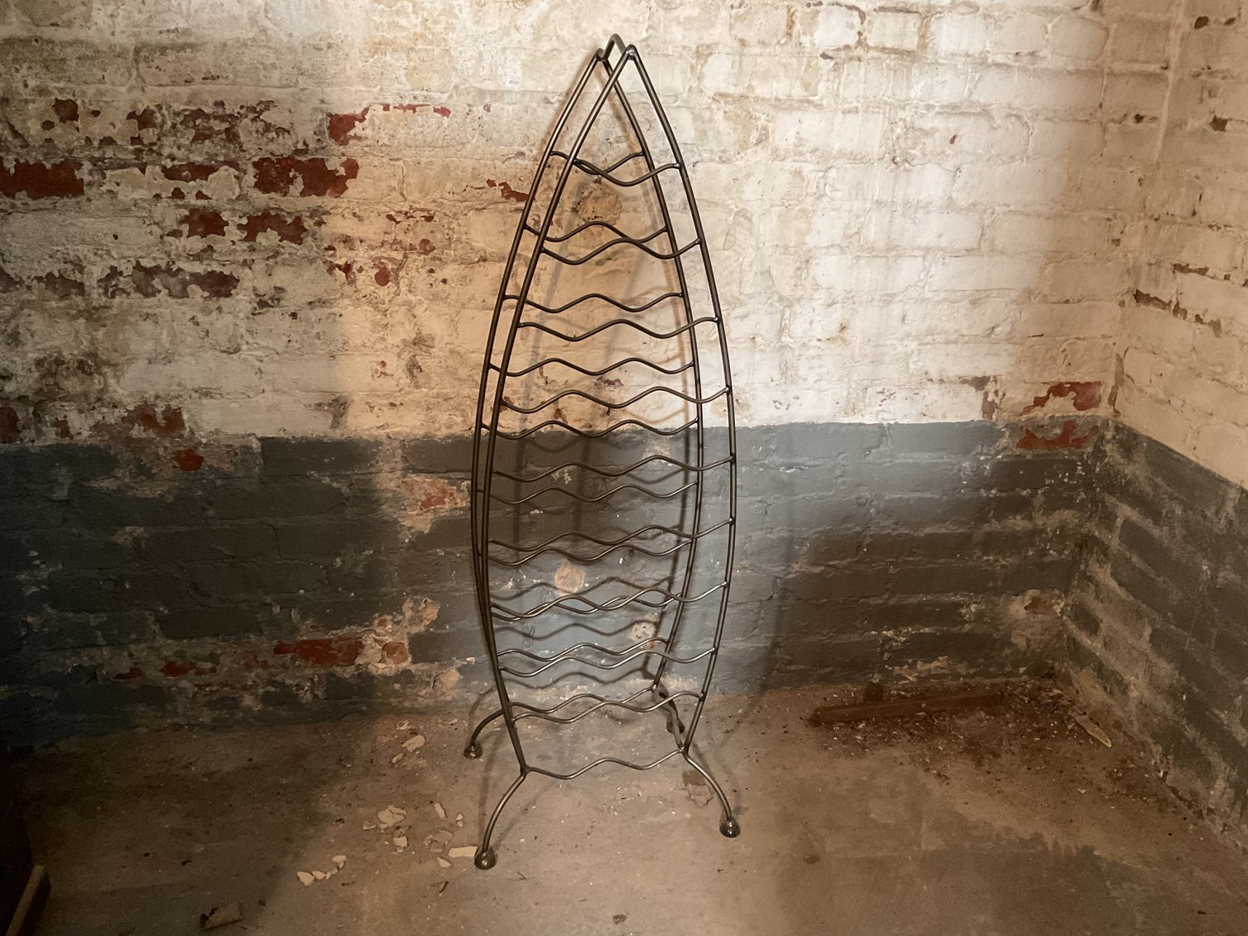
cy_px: 468
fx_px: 1046
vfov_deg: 48.2
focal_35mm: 29
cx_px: 624
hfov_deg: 61.7
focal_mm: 3
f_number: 1.8
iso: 250
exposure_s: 1/30
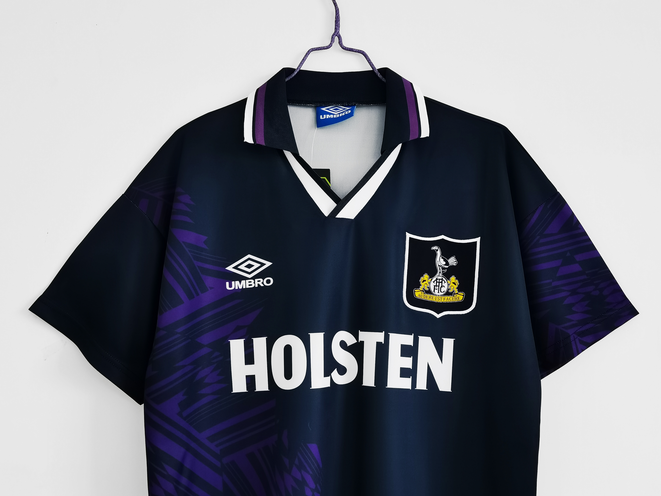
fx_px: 611
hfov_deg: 56.8
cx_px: 330
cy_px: 248
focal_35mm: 32
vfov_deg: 44.2
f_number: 1.8
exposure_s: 1/50
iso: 400
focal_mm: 5.58
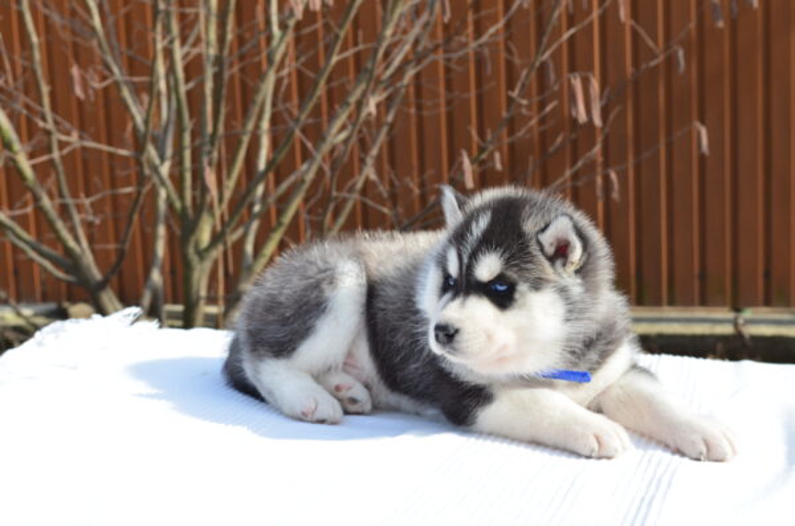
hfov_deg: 29.9
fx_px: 1487
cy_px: 263
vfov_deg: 20.1
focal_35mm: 68
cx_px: 398
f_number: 10
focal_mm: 45
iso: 280
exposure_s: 1/250
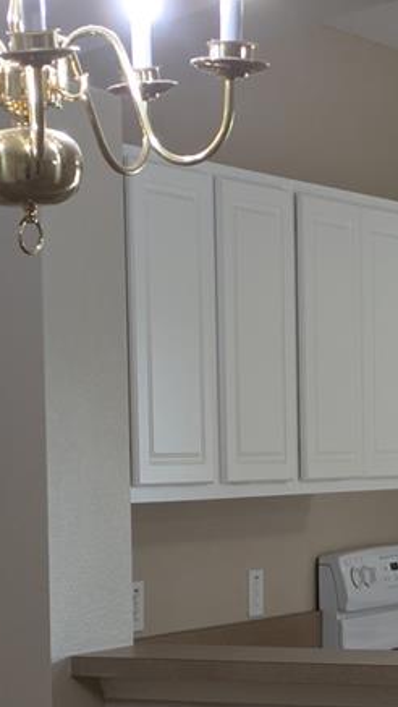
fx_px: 2438
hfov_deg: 9.3
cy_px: 516
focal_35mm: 130
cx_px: 232
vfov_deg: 16.4
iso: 162
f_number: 1.89
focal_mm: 5.43
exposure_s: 1/60
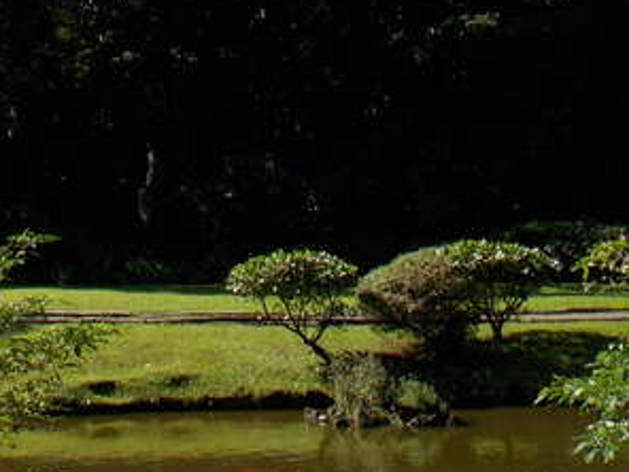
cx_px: -74
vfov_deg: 18.6
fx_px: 1326
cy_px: -155
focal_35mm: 73
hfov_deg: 24.7
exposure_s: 1/640
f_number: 3.2
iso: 80
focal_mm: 4.8
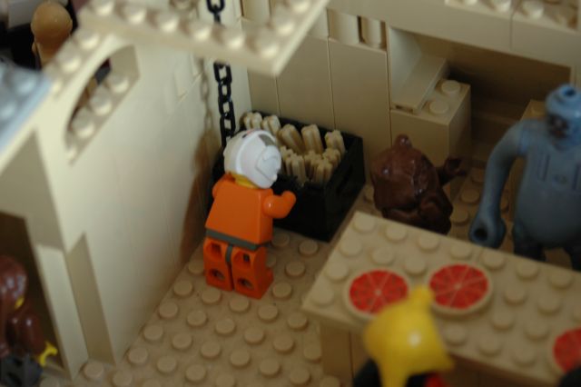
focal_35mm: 120
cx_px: 290
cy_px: 194
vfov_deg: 11.4
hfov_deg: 17.1
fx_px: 1936
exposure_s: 1/40
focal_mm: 80
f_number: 5.6
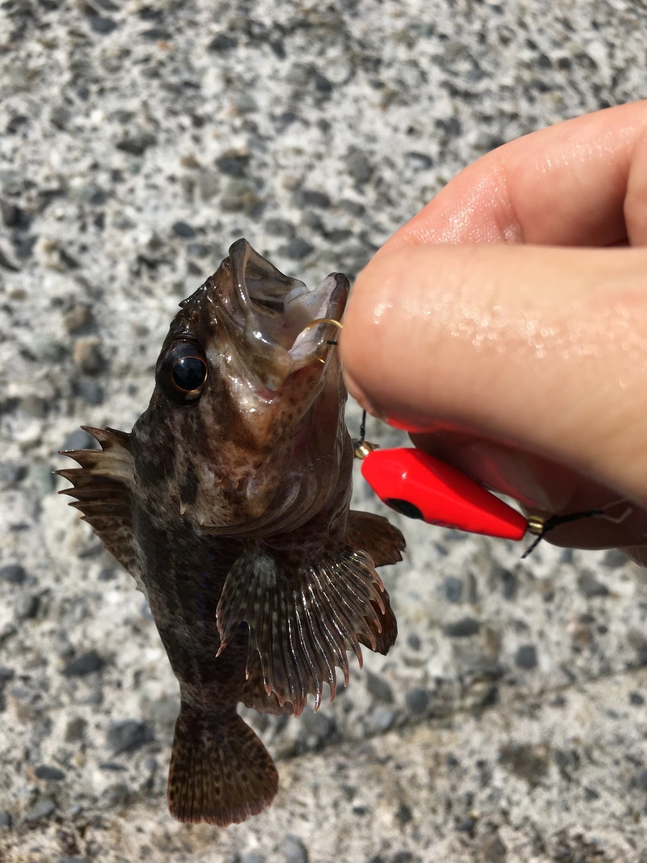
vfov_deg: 61.7
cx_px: 324
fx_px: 723
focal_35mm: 29
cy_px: 432
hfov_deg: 48.2
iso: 25
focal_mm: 4.15
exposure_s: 1/1603
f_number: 2.2
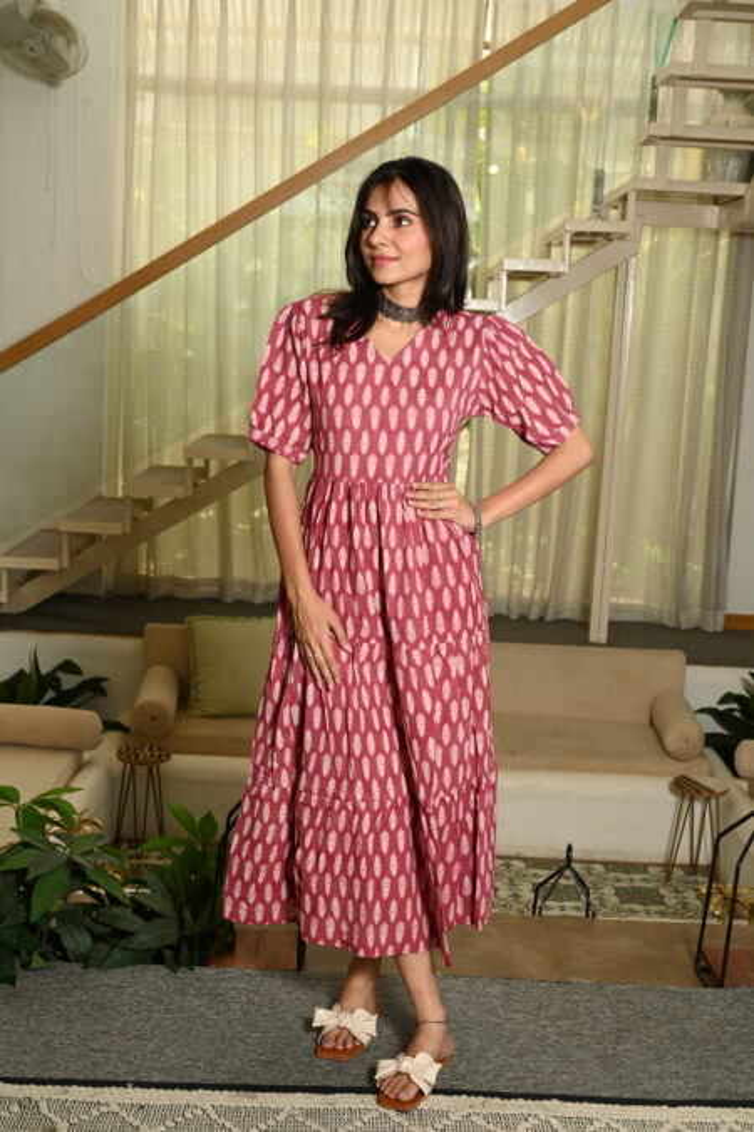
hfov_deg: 31.2
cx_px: 377
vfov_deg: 45.5
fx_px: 1352
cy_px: 566
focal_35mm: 43
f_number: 7.1
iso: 640
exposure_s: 1/160
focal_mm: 43
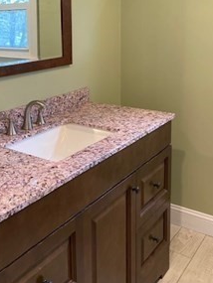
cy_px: 78
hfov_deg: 34.6
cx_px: 62
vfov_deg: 44.5
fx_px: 336
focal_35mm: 41
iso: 160
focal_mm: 4.25
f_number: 1.8
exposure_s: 1/60
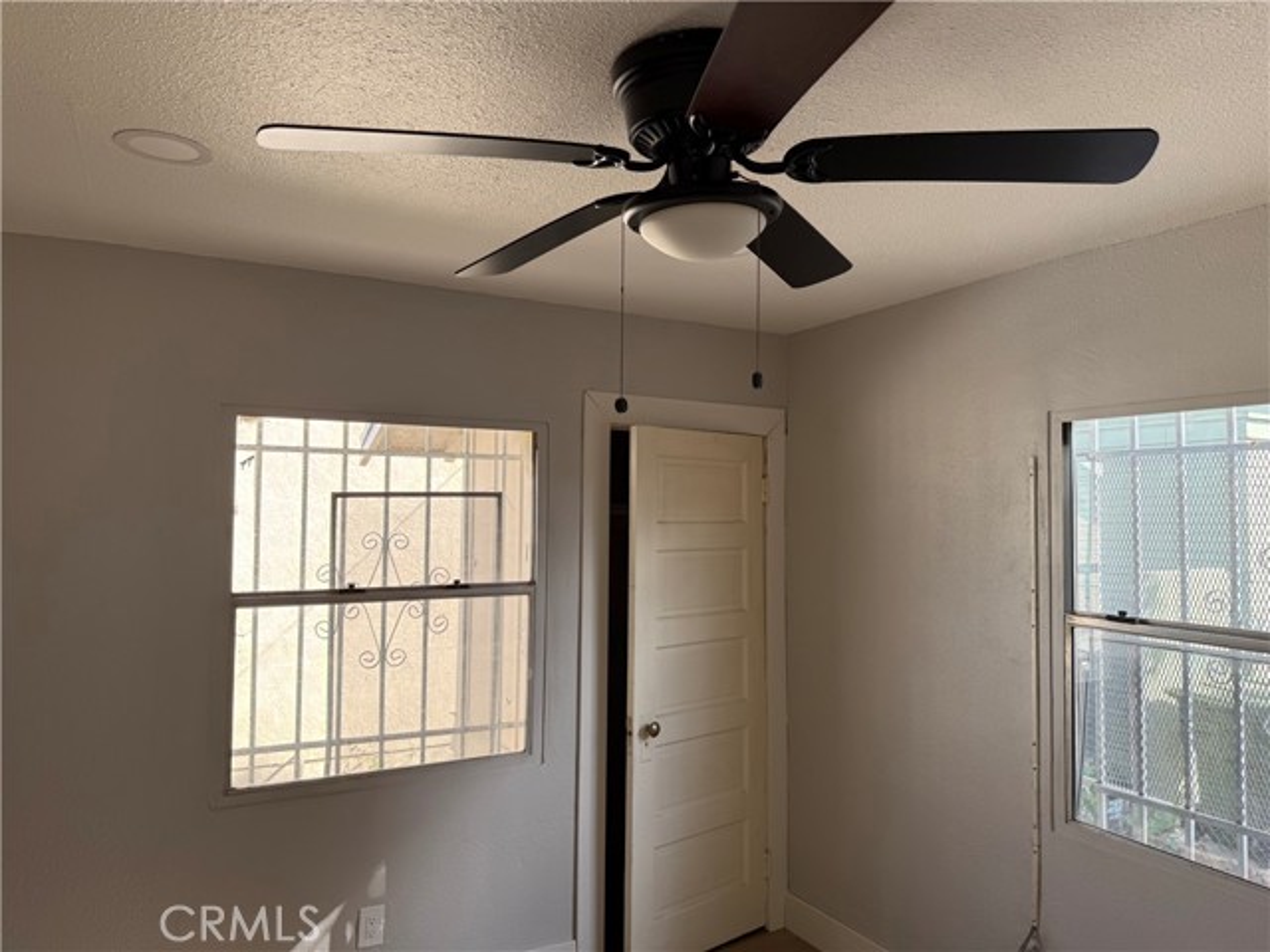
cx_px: 635
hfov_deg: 71.6
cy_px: 476
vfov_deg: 56.8
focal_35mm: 24
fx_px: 881
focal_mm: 6.76
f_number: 1.78
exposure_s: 1/183
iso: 64
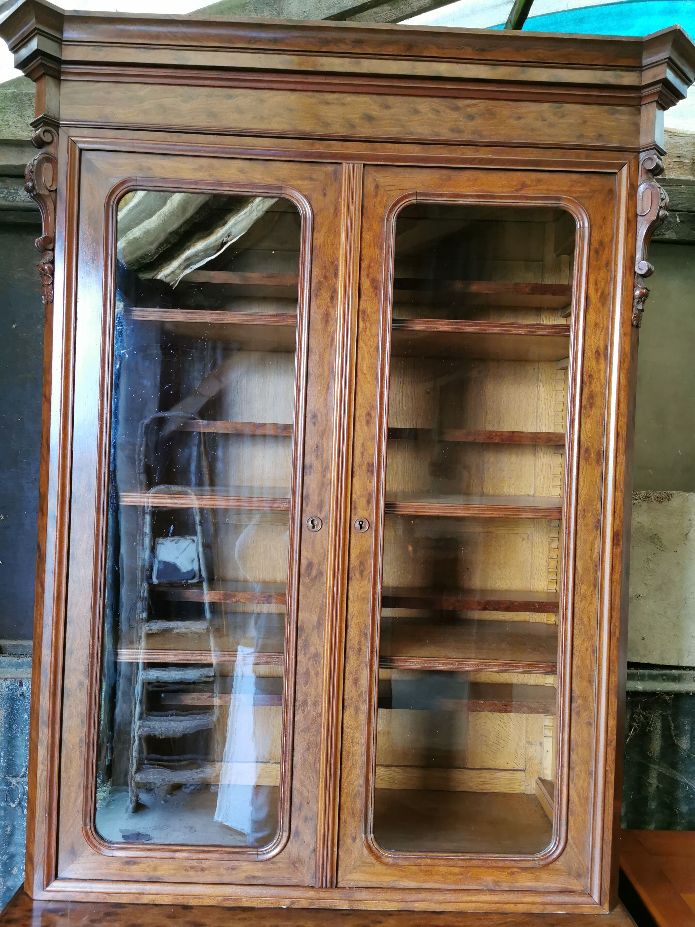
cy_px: 464
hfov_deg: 51.4
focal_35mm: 27
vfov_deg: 65.3
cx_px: 348
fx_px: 723
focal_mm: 5.56
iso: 200
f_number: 1.6
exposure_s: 1/100
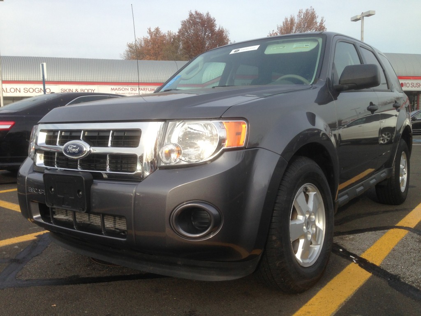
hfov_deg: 55.4
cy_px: 158
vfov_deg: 42.9
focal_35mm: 33
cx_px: 210
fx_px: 401
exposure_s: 1/695
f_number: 2.4
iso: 50
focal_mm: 4.13
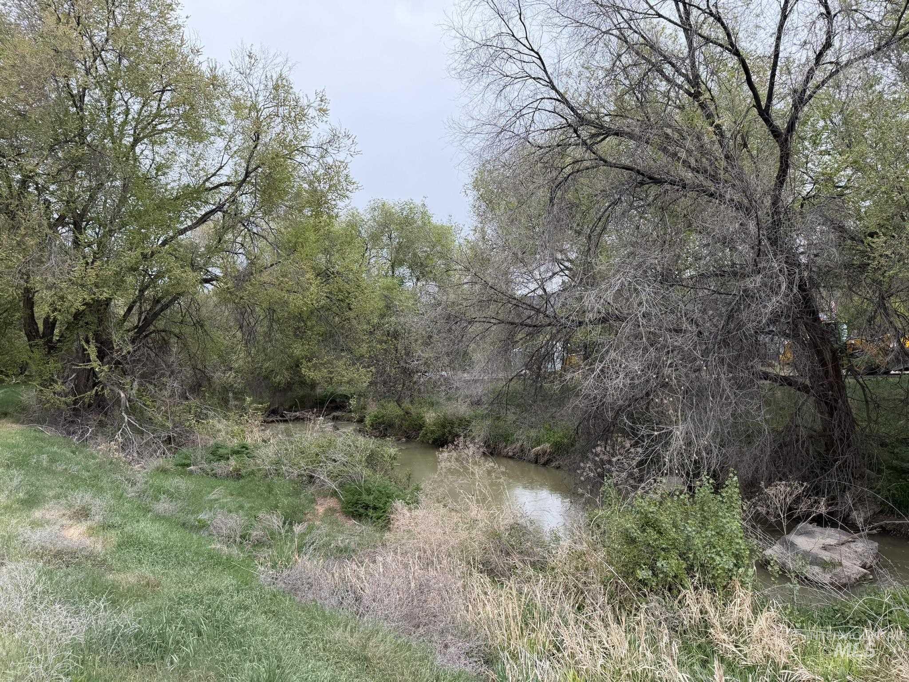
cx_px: 454
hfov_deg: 71.6
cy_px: 341
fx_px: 630
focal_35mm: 24
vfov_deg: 56.8
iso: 100
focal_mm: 6.76
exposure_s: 1/1271
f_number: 1.78
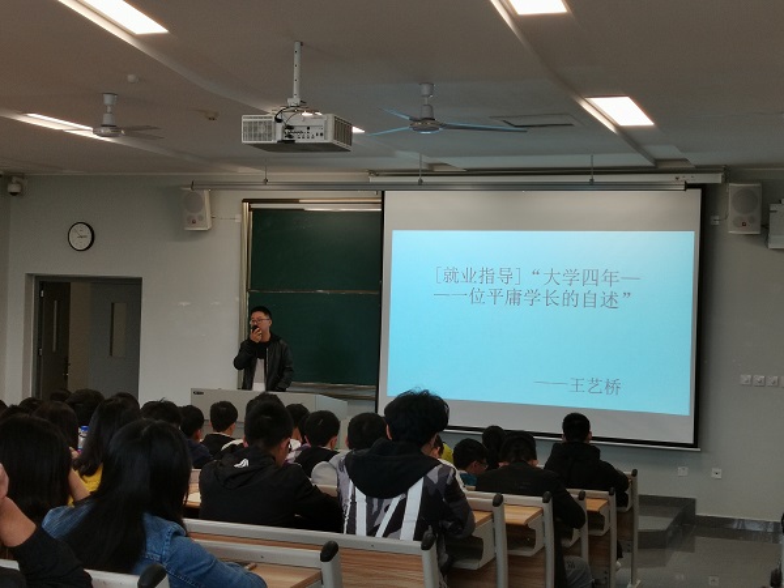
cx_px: 392
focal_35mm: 52
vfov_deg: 28.0
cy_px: 294
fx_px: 1178
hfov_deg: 36.8
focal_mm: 4.66
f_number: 1.4
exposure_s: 1/100
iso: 80
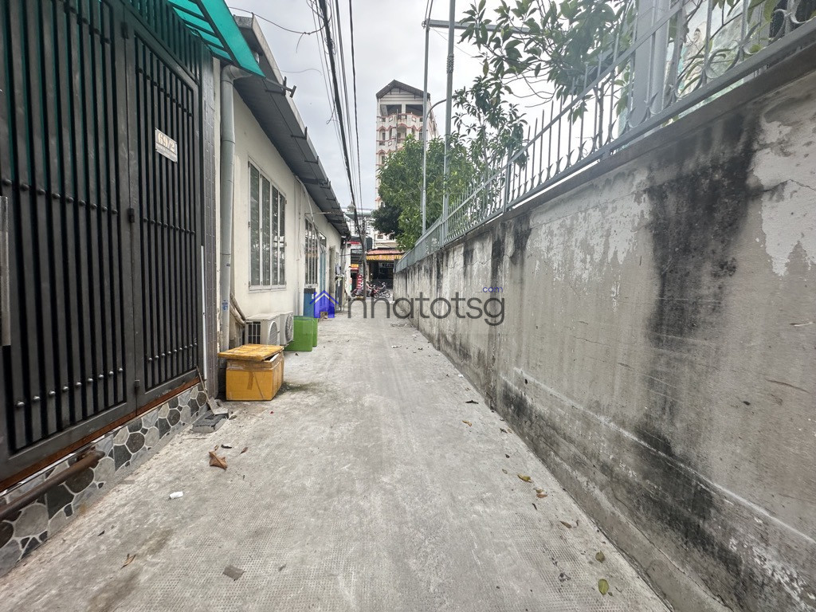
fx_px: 330
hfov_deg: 102.1
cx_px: 408
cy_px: 306
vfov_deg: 85.7
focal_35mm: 14
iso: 50
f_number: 2.2
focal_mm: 2.22
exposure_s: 1/99
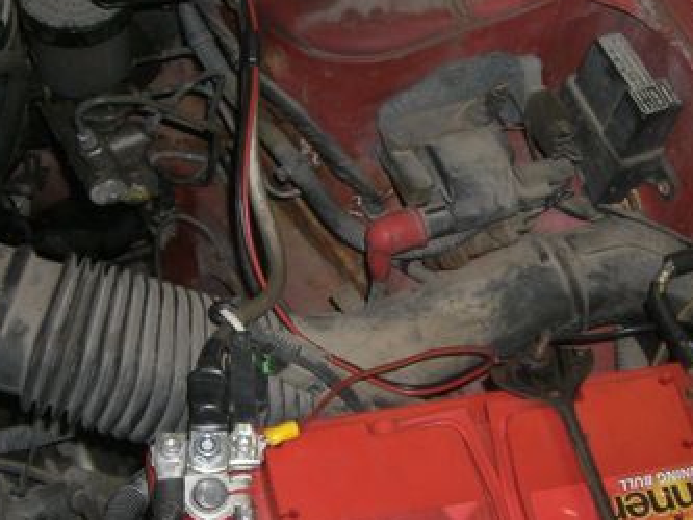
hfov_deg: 26.6
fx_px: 1462
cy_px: 366
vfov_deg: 20.1
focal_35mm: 73
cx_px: 441
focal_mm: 6.2
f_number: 2.7
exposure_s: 1/60
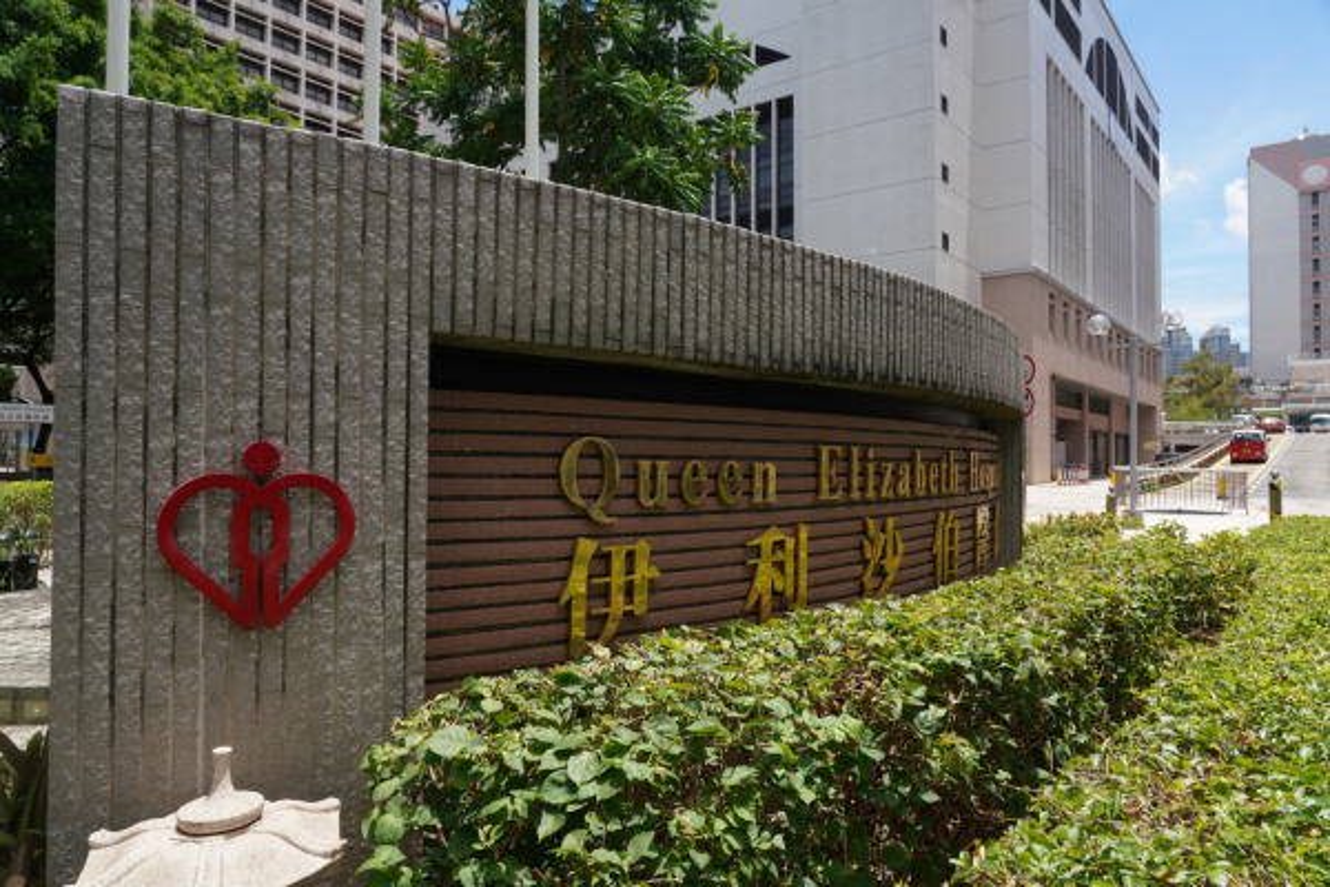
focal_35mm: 24
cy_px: 444
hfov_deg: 73.7
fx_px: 887
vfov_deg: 53.1
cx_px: 665
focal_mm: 24
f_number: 10
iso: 320
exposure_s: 1/250
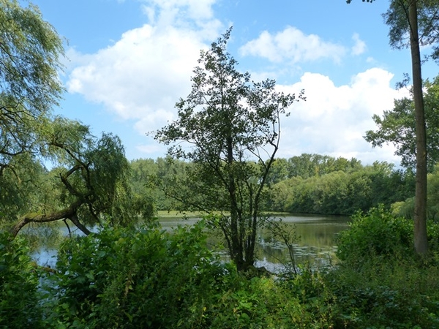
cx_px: 220
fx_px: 317
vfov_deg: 54.9
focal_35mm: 25
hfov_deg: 69.4
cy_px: 164
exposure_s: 1/250
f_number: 5
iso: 125
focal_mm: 4.5
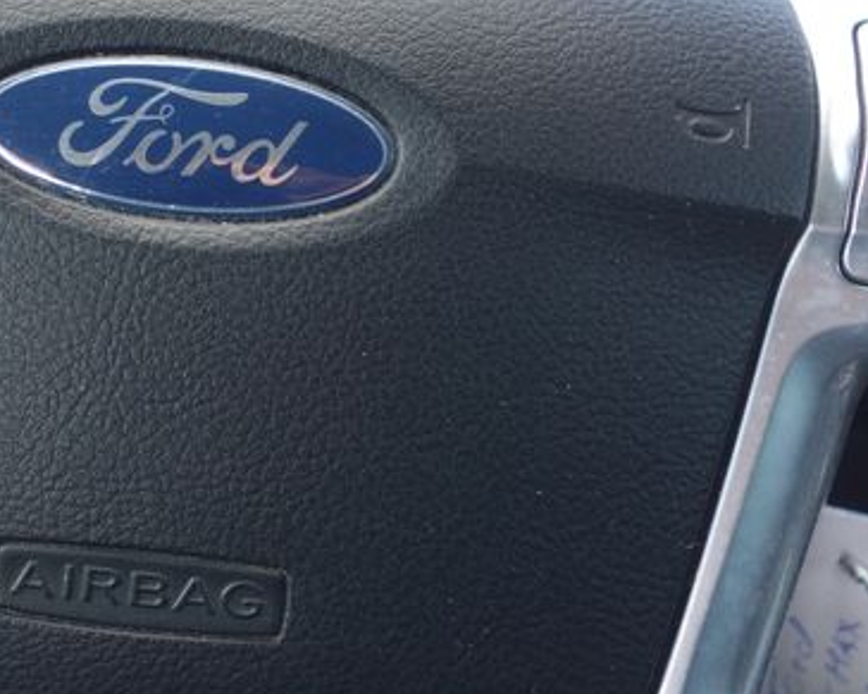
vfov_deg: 20.6
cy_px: 237
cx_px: 95
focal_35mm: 74
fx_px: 1901
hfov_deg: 25.0
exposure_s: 1/80
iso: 125
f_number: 2.8
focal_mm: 10.4
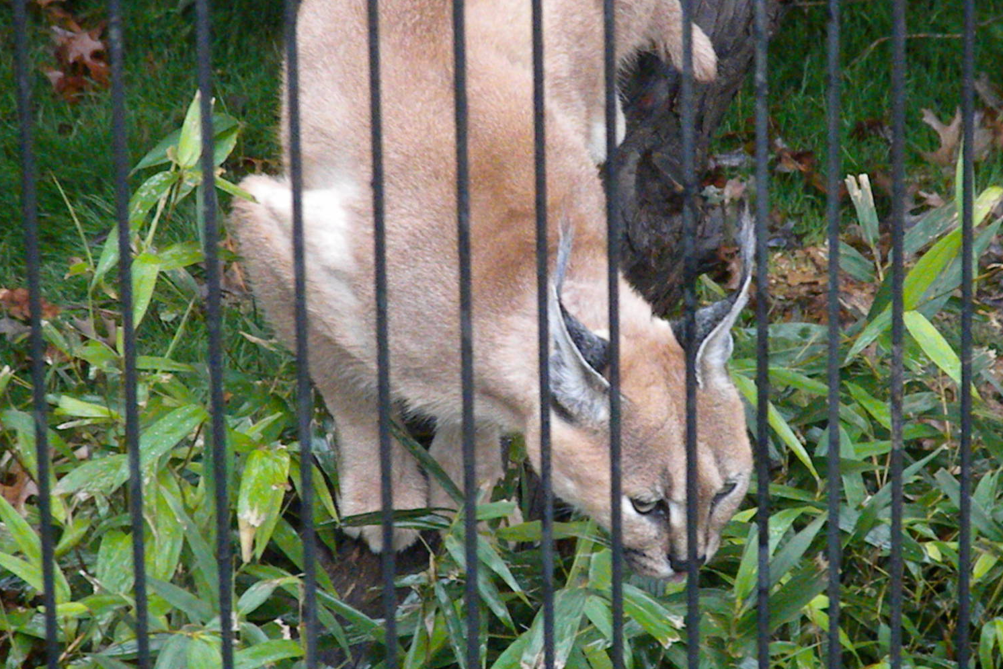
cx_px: 524
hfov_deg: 7.1
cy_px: 279
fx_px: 8080
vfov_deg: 4.7
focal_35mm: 290
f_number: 5.3
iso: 1931
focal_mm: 46.2
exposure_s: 1/260
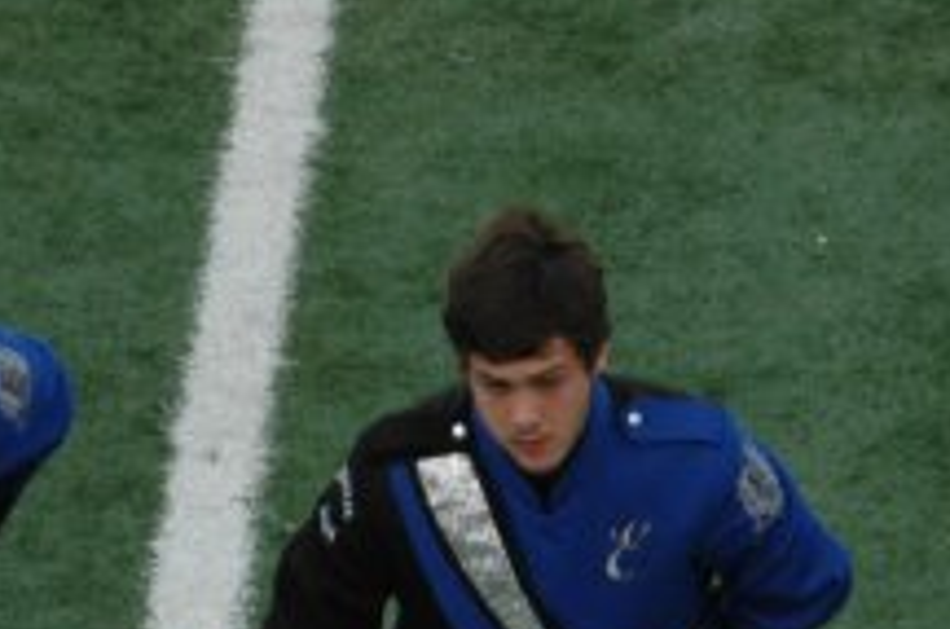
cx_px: 405
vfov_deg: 1.0
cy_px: 735
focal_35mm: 1336
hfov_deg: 1.5
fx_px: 35178
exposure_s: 1/320
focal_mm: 240
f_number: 5.6
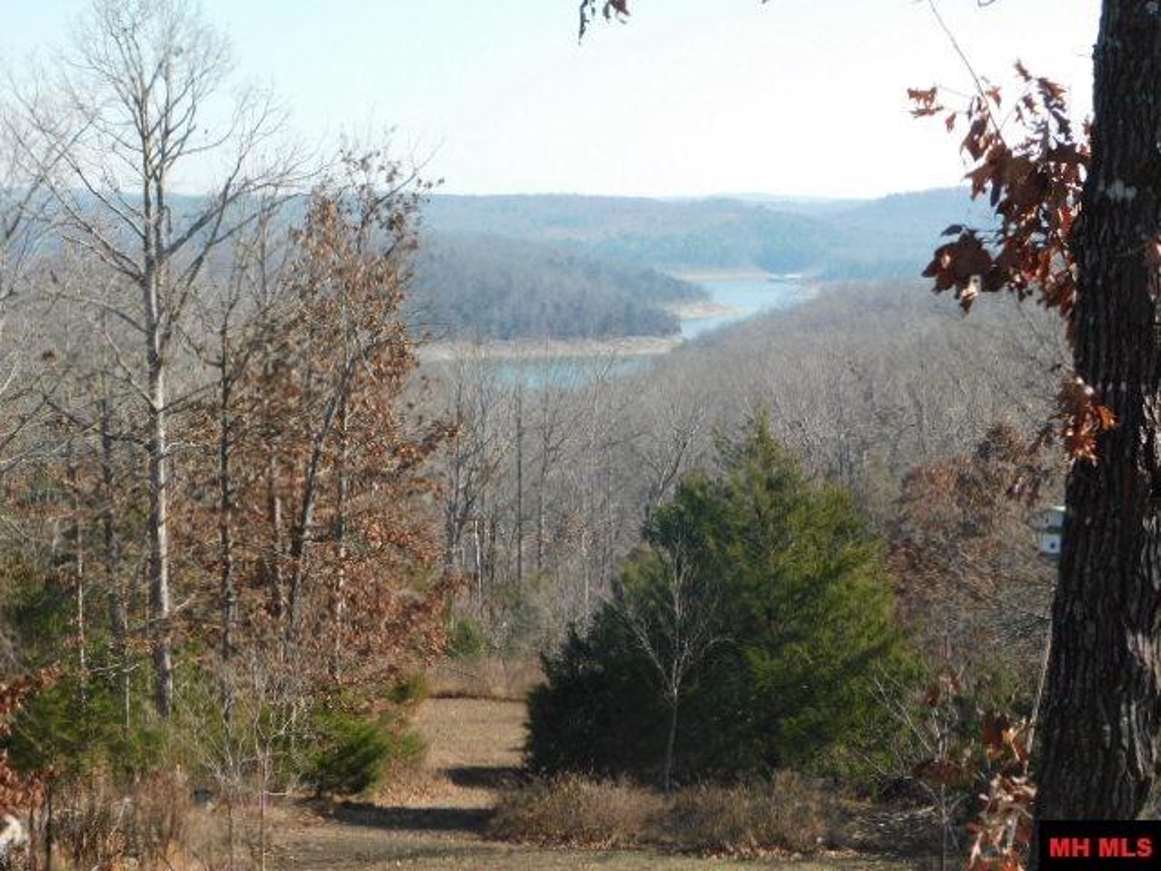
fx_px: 2683
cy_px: 436
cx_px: 580
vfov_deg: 18.4
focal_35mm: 80
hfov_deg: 24.4
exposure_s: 1/400
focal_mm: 14.2
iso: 125
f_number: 4.4
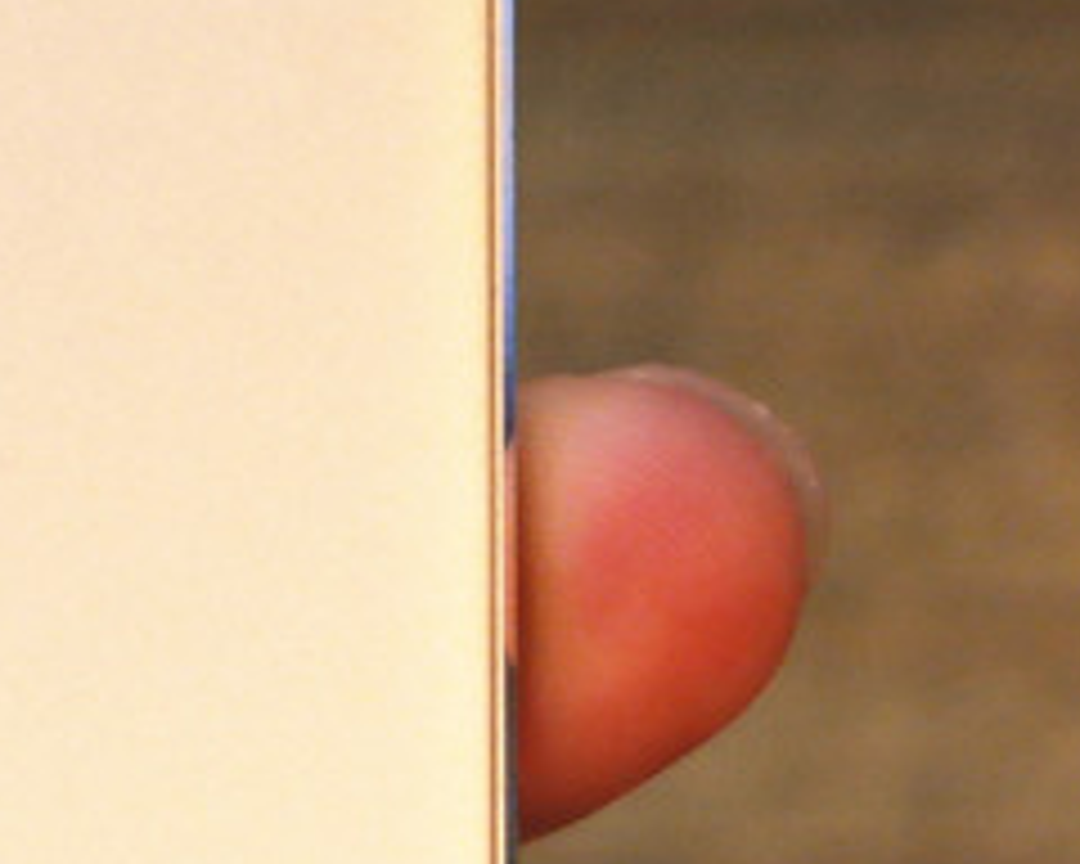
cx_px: -450
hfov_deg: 6.2
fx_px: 9941
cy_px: 684
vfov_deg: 5.0
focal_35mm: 311
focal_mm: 35
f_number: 4.5
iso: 800
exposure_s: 1/60
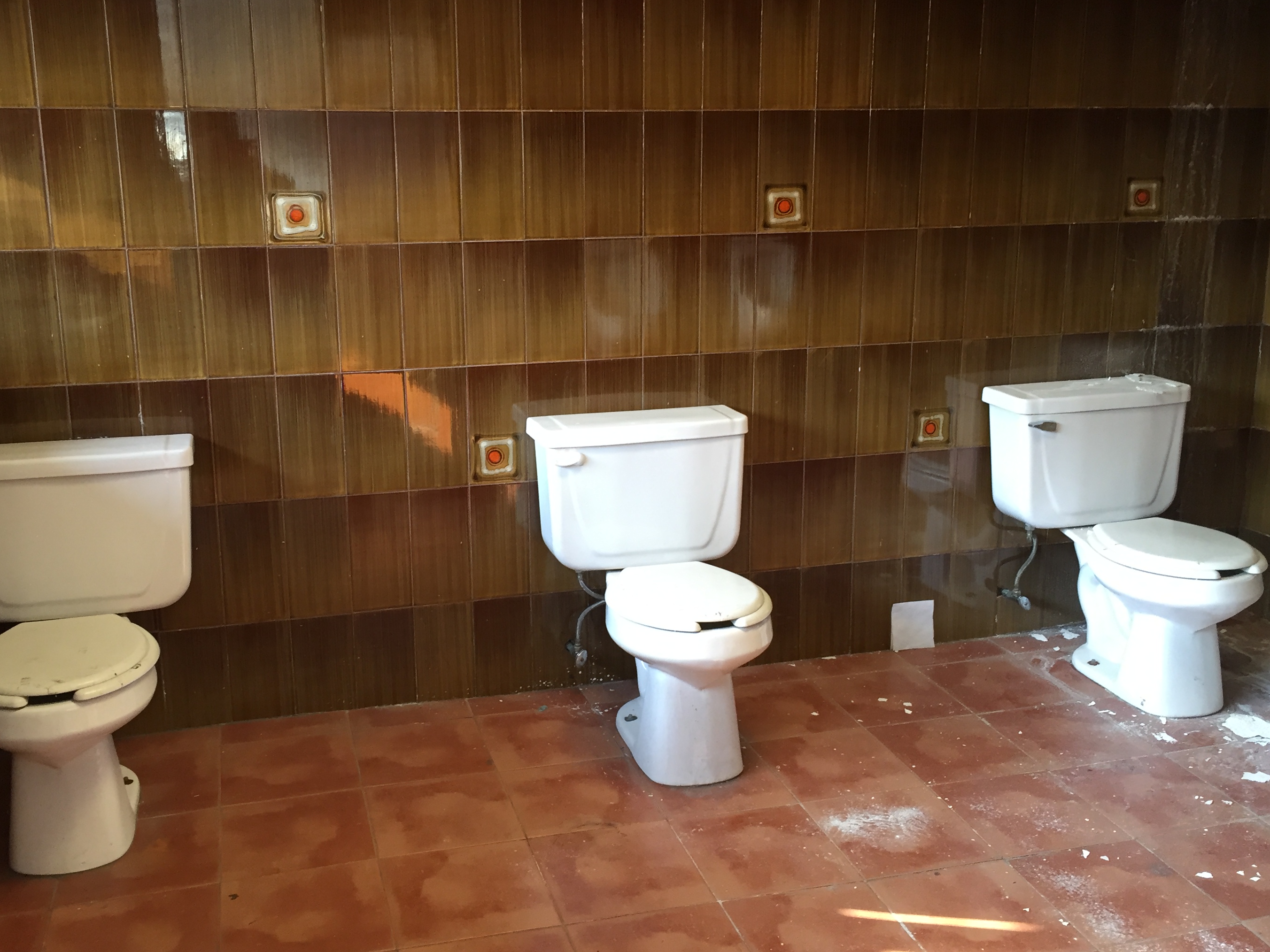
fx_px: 1284
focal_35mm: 35
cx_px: 585
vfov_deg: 40.7
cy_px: 445
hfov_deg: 52.6
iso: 80
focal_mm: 4.15
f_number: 2.2
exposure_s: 1/30
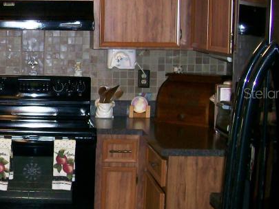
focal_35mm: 91
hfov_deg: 20.3
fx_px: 734
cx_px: -44
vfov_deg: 16.2
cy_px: 93
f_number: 2.7
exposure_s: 1/64
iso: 80
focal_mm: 6
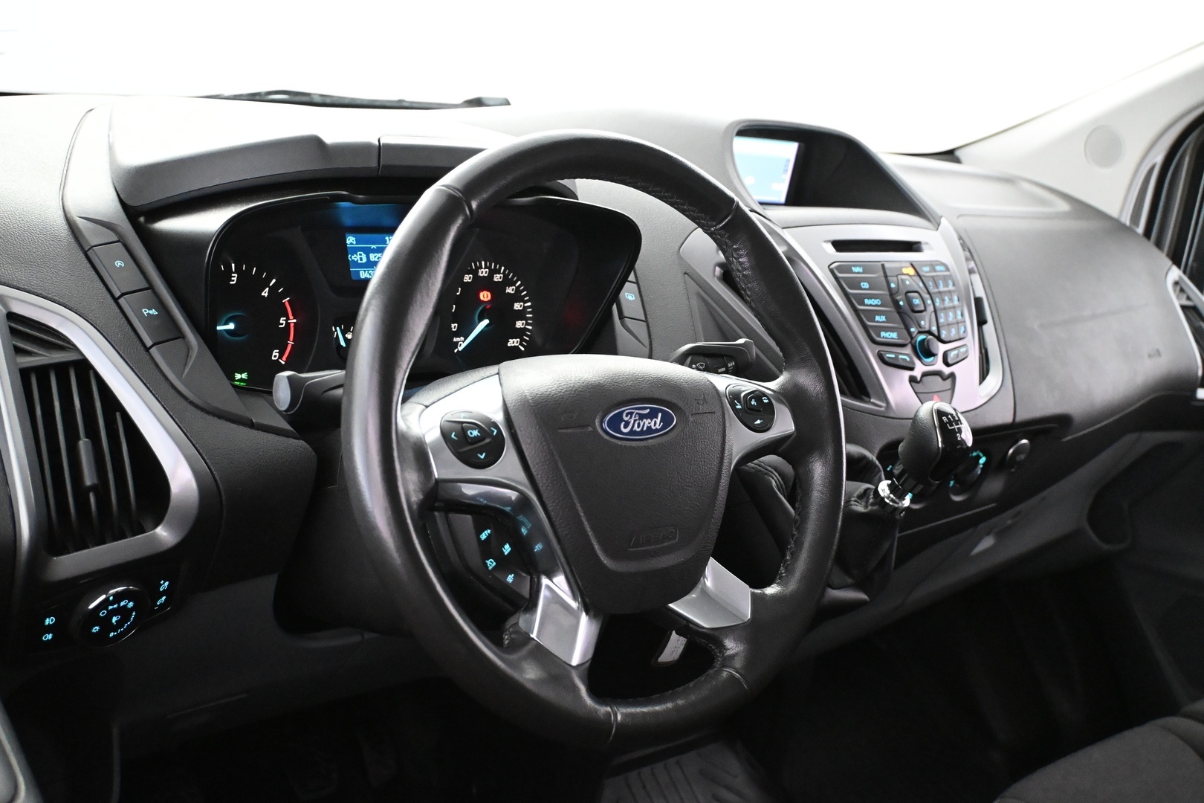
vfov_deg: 34.2
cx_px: 602
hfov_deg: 49.6
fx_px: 1304
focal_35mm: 39
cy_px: 402
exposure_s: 1/40
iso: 6400
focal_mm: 26
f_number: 4.5
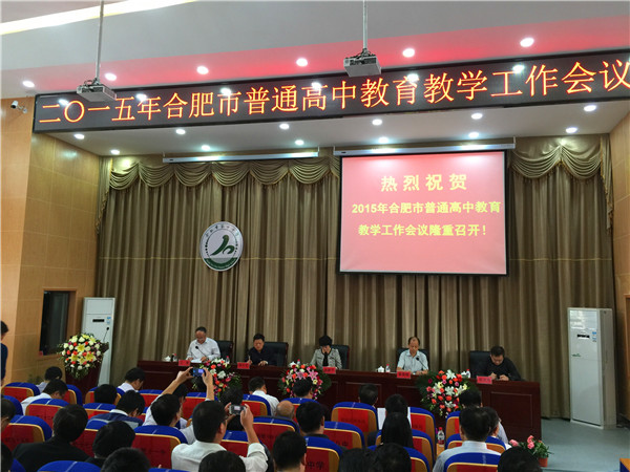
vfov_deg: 48.2
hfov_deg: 61.7
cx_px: 315
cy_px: 236
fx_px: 528
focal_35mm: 29
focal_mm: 4.15
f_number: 2.2
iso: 50
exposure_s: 1/17
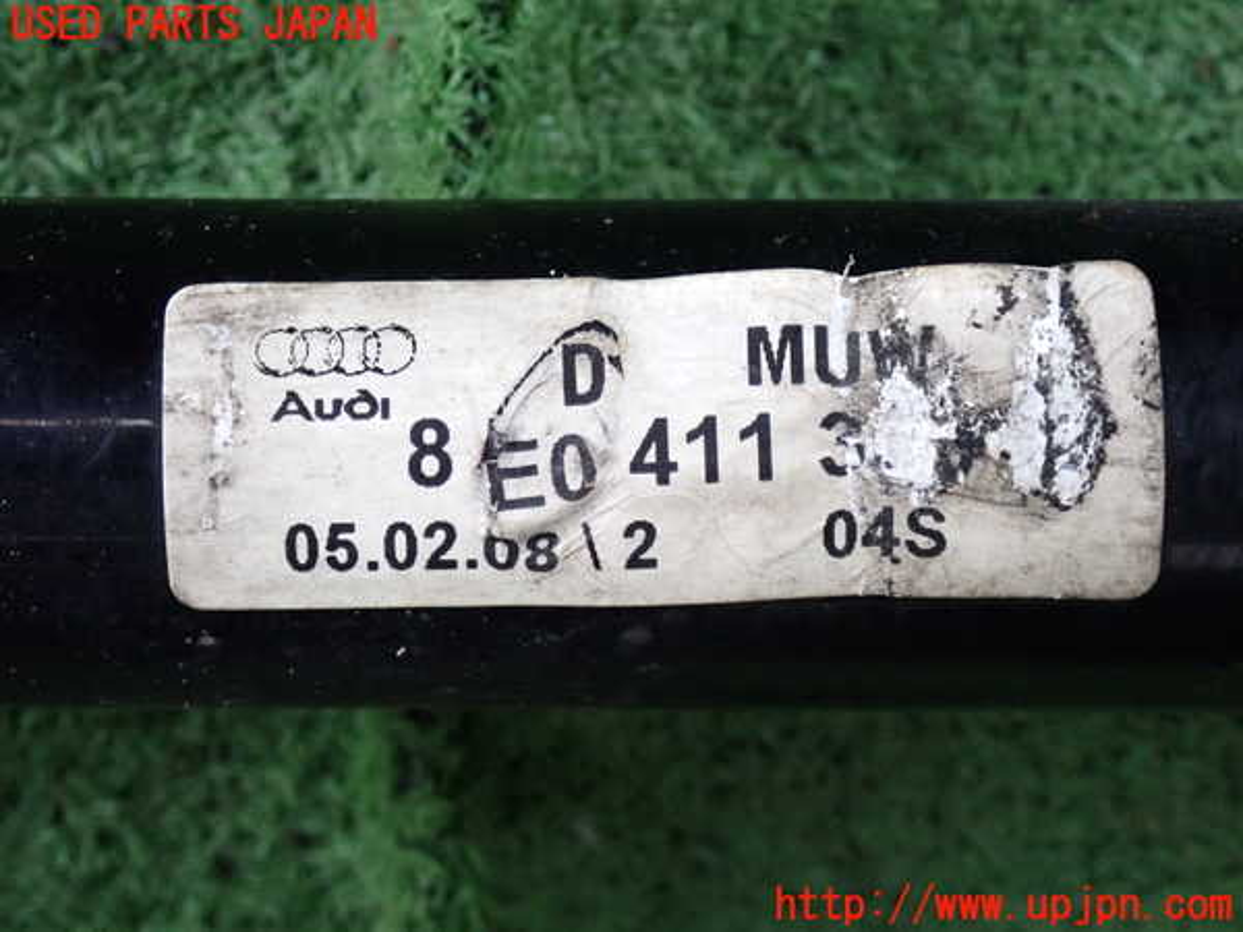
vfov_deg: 15.7
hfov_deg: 20.9
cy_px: 466
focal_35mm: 94
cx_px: 622
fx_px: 3375
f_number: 4.7
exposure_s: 1/80
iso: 800
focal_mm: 16.79
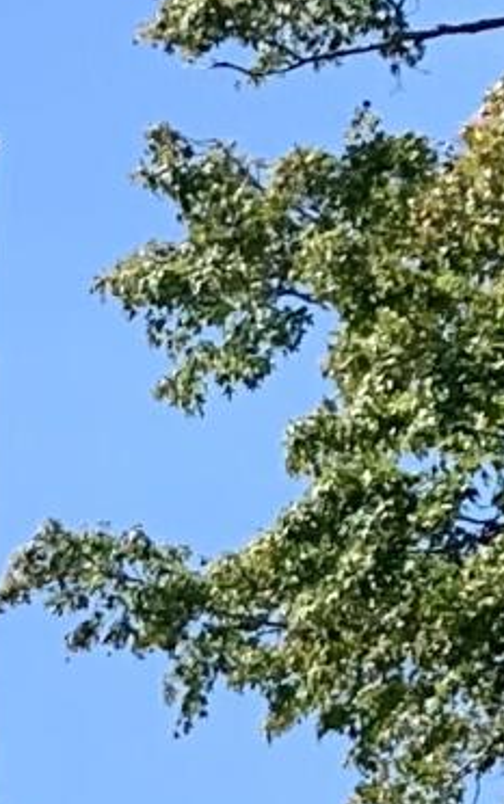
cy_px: 2293
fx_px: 4871
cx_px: -1246
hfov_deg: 5.4
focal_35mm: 222
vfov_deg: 8.2
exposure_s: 1/2364
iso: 25
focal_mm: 4.25
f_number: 1.8
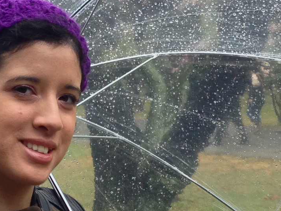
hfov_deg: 16.9
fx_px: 941
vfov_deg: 12.7
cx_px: 98
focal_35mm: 116
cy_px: 185
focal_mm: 4.12
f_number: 2.4
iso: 100
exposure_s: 1/120
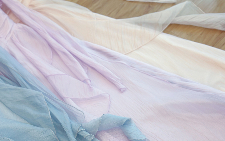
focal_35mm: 68
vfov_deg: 18.7
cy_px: 134
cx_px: 112
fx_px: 417
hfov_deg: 30.2
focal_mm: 6.86
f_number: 1.78
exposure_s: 1/50
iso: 64
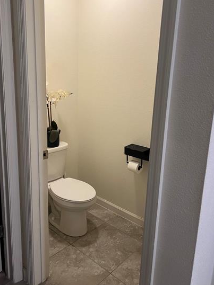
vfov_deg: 61.6
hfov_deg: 48.2
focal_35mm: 29
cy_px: 129
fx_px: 239
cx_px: 105
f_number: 1.5
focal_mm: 5.7
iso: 160
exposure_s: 1/60
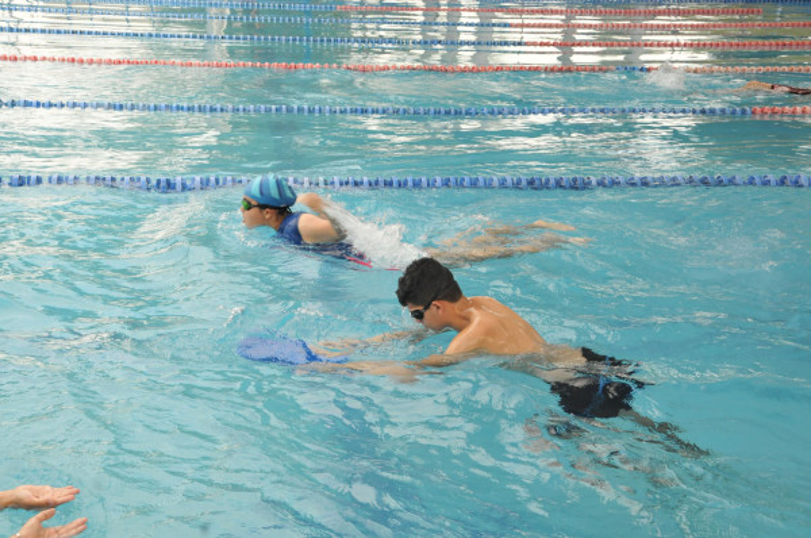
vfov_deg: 25.7
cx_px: 406
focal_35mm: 52
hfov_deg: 37.9
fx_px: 1181
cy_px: 269
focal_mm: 35
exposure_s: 1/125
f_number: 10
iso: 800
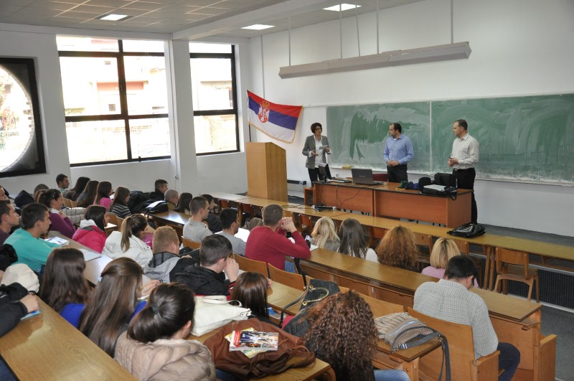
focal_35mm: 33
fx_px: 525
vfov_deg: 39.9
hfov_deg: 57.3
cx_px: 287
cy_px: 190
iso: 800
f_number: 3.8
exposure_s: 1/100
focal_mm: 22
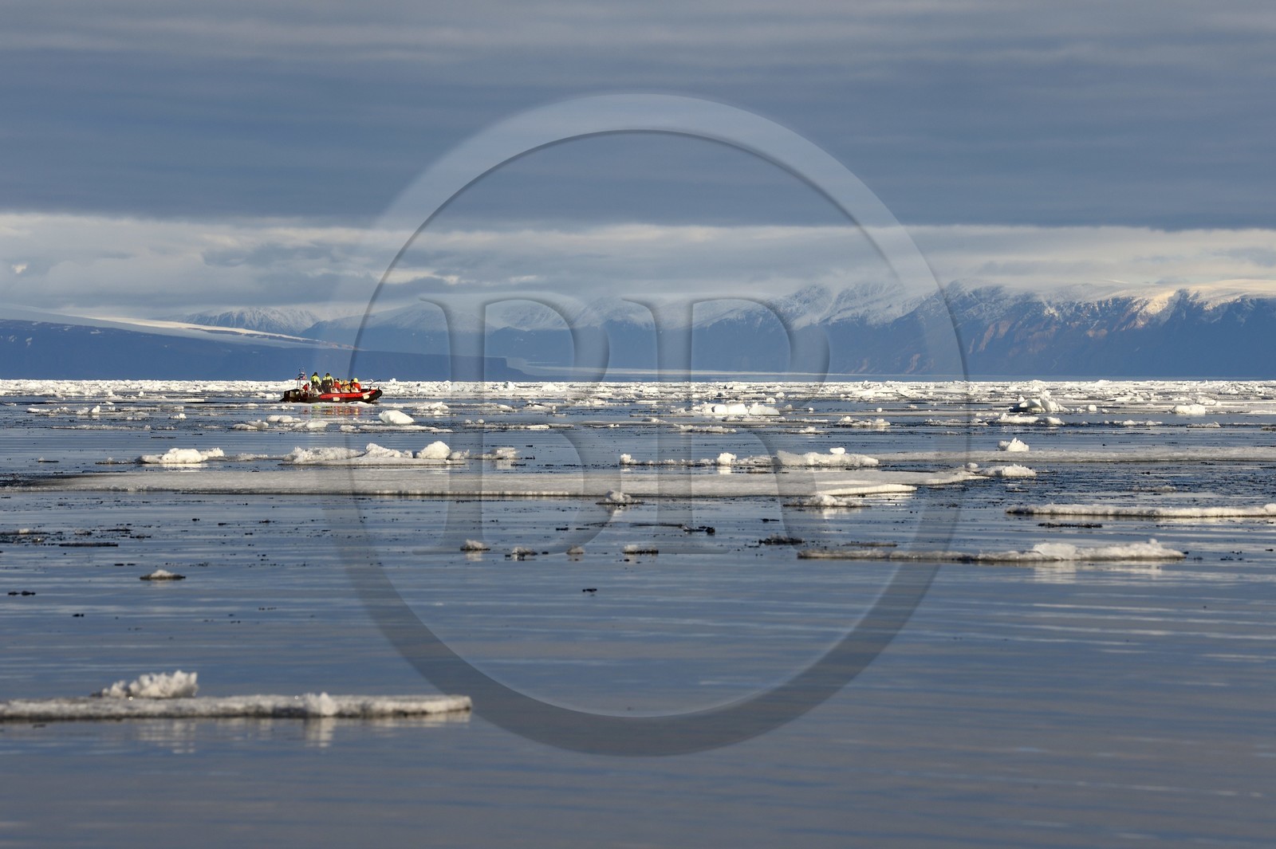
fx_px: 7085
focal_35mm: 200
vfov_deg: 6.9
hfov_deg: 10.3
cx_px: 638
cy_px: 424
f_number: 11
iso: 200
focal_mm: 200
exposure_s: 1/400
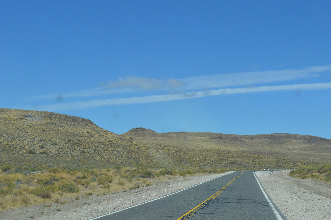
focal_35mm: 78
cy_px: 110
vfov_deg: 17.5
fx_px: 717
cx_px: 166
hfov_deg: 26.0
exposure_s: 1/320
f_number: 9
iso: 100
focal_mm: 52
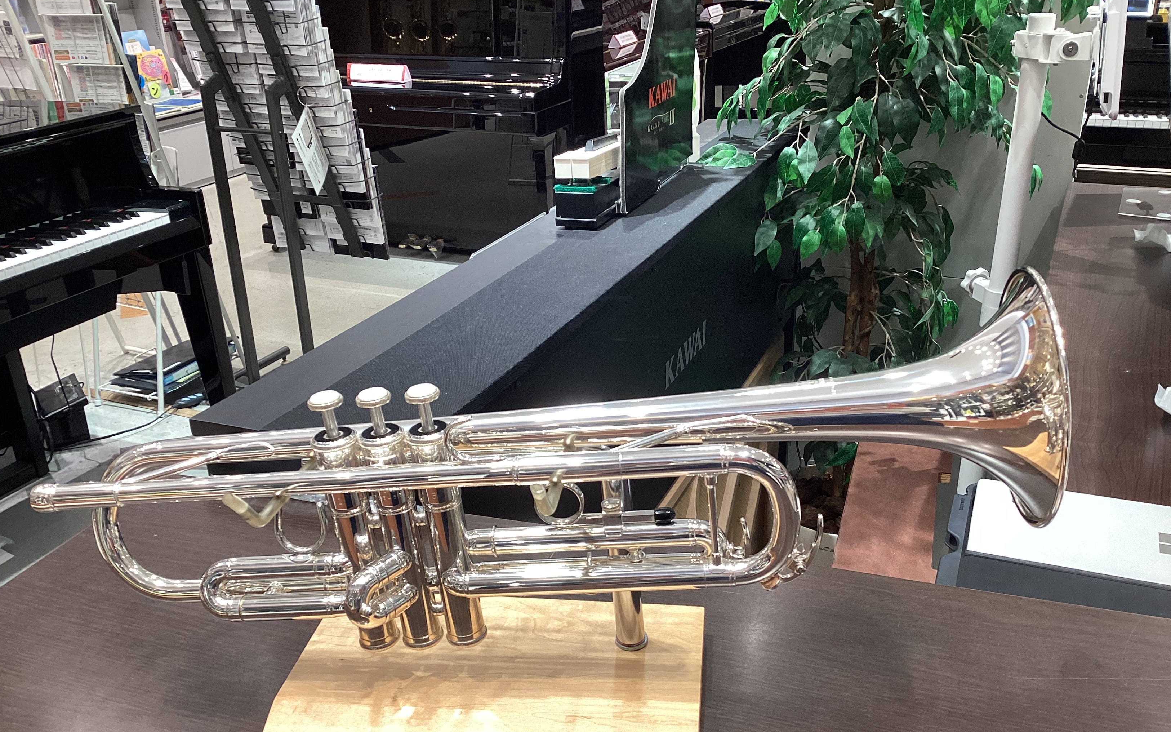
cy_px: 431
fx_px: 1053
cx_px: 585
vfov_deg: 38.2
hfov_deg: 58.1
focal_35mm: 33
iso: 80
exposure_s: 1/50
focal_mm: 3.3
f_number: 2.4
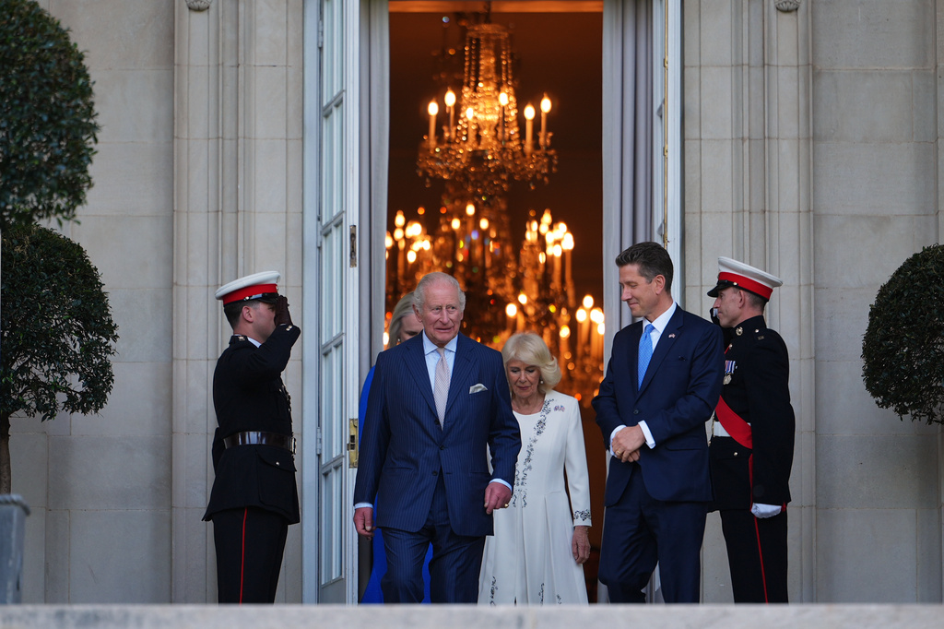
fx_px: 5898
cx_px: 472
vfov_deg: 6.1
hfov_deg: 9.2
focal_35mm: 225
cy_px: 314
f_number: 2
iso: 125
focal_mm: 150
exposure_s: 1/500
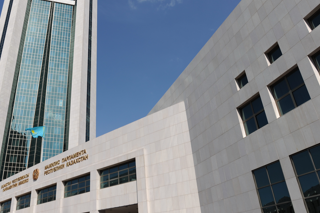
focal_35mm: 32
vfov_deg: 41.1
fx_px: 284
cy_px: 115
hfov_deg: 57.5
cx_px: 107
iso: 100
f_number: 5.6
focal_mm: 19
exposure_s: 1/1000
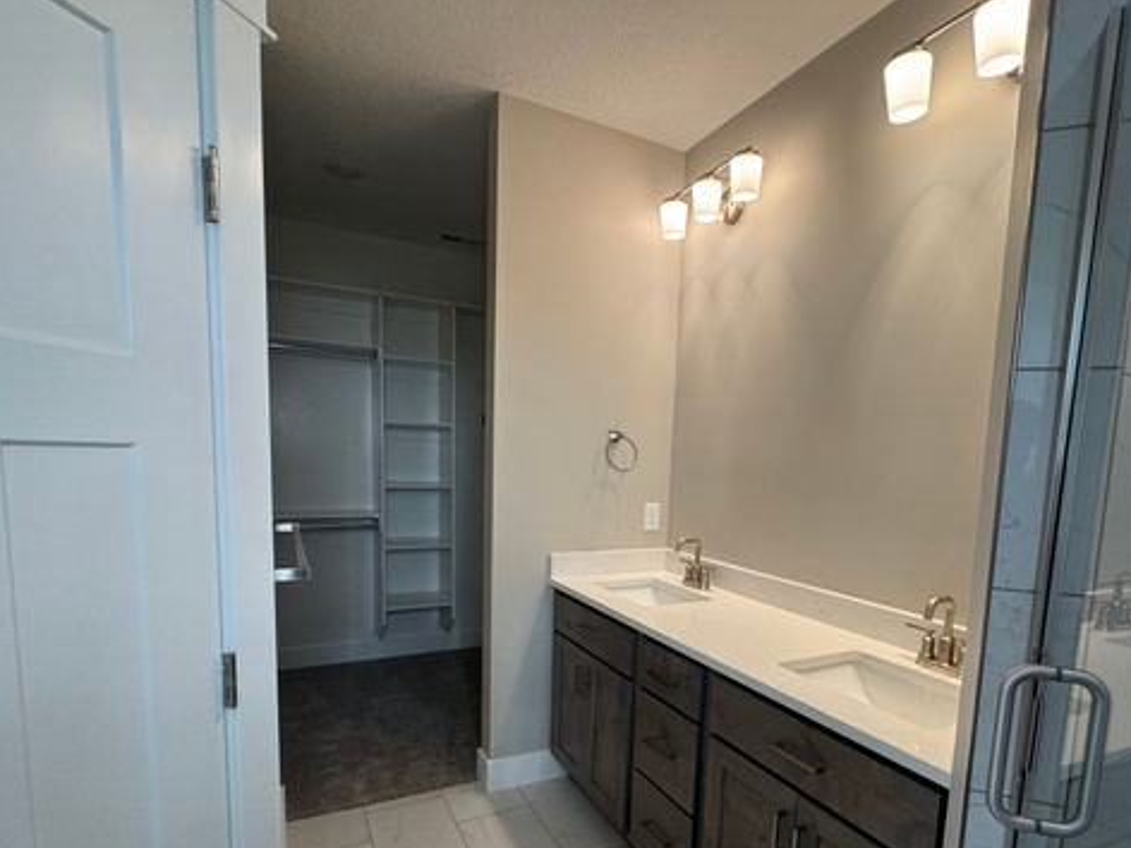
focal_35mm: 19
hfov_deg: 84.5
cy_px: 532
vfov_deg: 67.6
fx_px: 621
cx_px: 609
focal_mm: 2.22
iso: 160
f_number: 2.2
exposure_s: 1/120
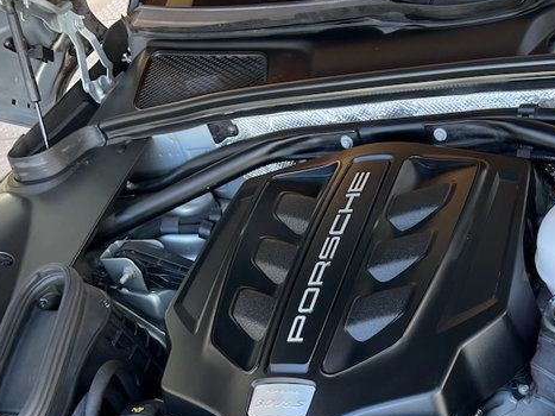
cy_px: 412
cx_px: 439
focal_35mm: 57
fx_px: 914
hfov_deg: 32.9
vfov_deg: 24.5
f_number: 1.5
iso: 80
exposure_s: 1/121
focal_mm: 5.7
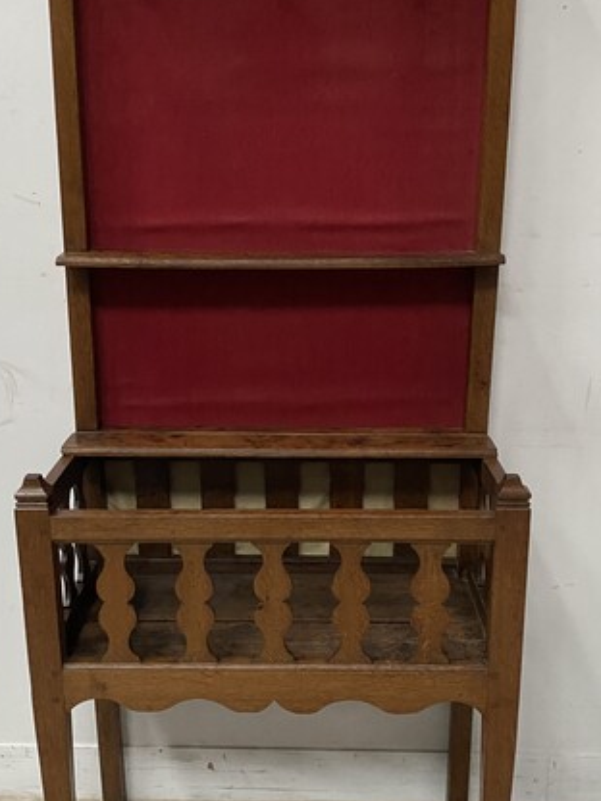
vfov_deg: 46.8
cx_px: 279
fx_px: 926
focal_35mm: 40
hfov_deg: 35.9
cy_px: 418
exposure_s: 1/30
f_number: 1.8
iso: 800
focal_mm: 4.25
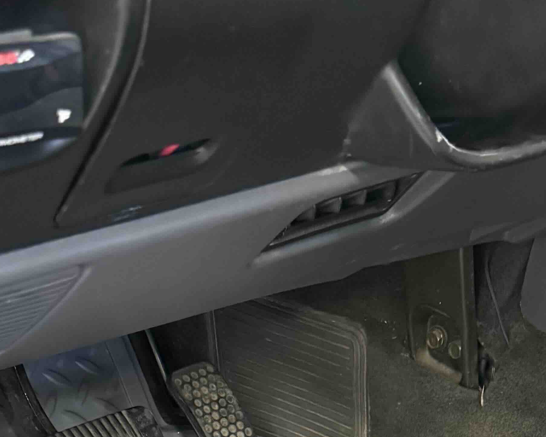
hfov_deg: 25.7
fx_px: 1196
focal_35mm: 74
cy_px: 675
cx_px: 290
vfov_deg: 18.2
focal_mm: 6.76
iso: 800
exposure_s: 1/60
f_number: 1.78
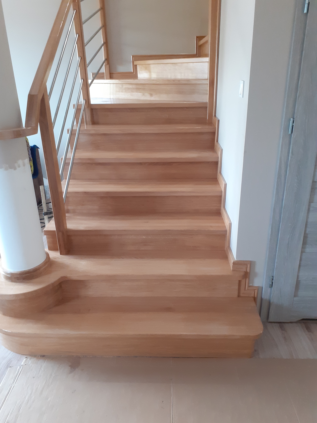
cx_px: 158
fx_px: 330
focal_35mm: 27
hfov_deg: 51.4
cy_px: 212
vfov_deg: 65.3
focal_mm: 3.6
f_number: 1.9
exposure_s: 1/50
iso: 160
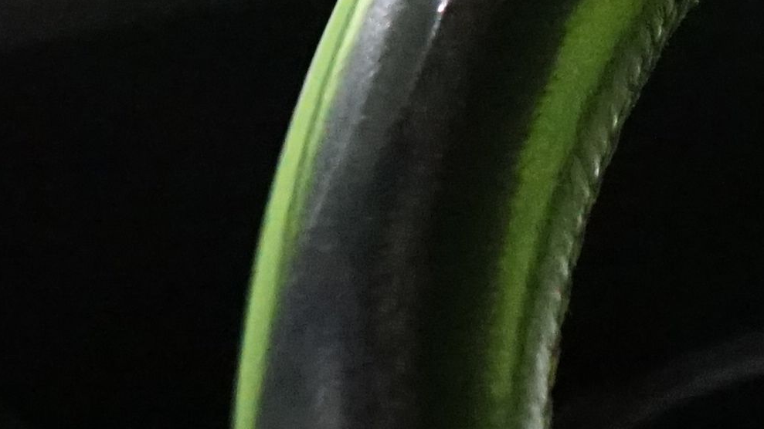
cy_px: 873
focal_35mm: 305
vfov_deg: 3.9
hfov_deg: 6.8
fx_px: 6178
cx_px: 1584
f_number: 4.5
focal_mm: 48
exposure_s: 1/80
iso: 6400
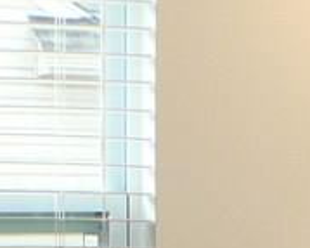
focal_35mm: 262
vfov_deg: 5.7
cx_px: 468
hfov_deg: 7.3
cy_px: 524
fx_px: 2402
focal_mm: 7
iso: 100
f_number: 3.3
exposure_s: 1/40
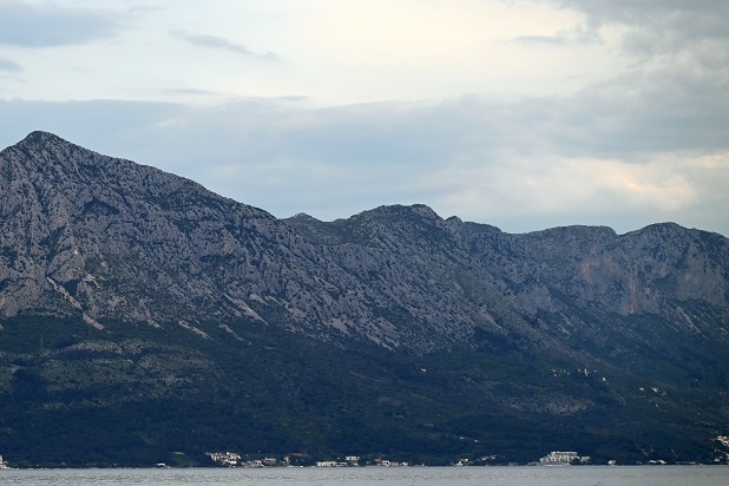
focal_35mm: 223
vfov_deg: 6.2
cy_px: 307
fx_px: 4515
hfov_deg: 9.2
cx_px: 214
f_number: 5.6
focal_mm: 145
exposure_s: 1/1000
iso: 200
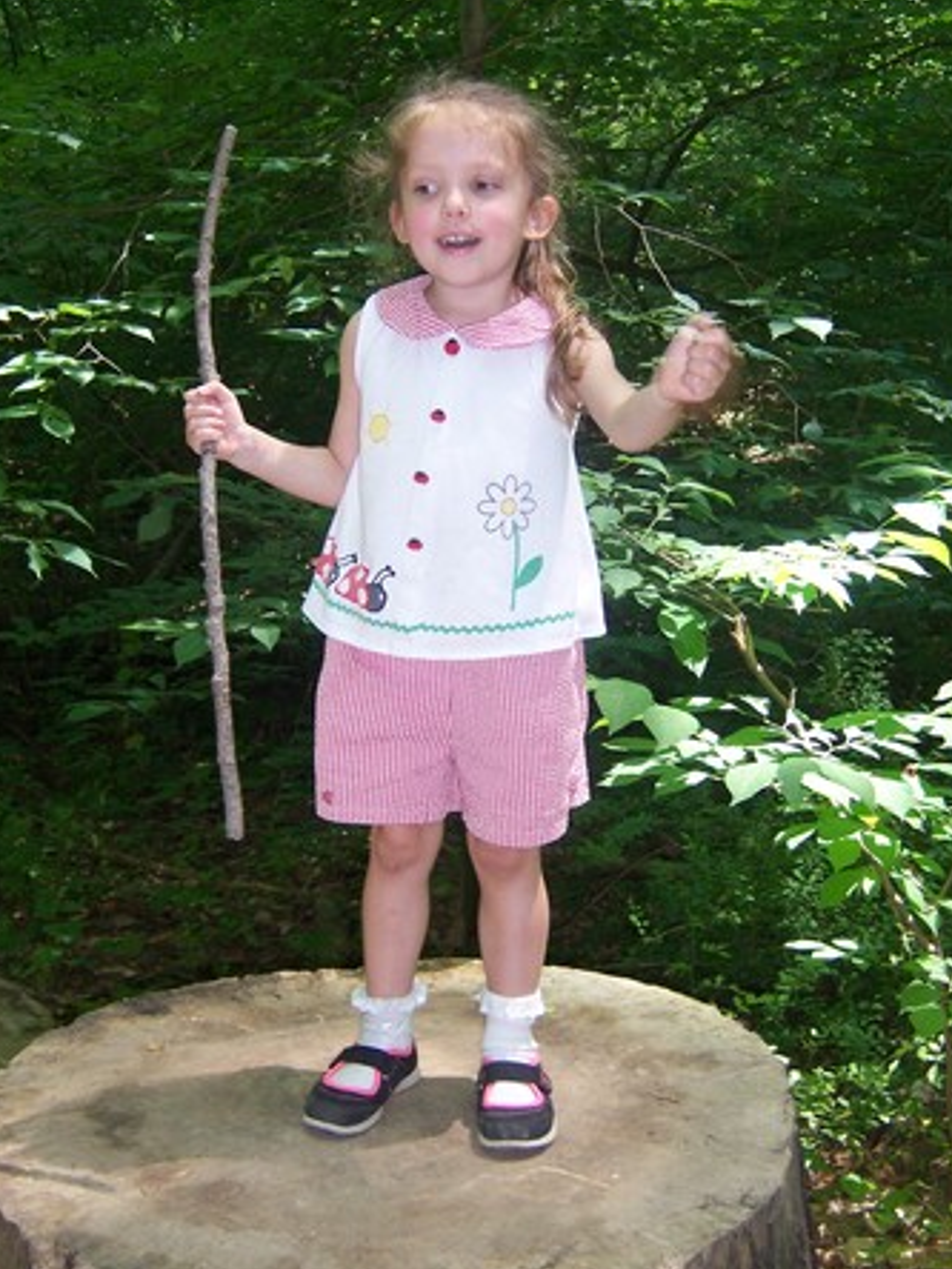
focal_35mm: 53
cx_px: 495
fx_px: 1943
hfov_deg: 27.5
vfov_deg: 36.2
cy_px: 606
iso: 140
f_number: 3.4
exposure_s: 1/60
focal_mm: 8.2
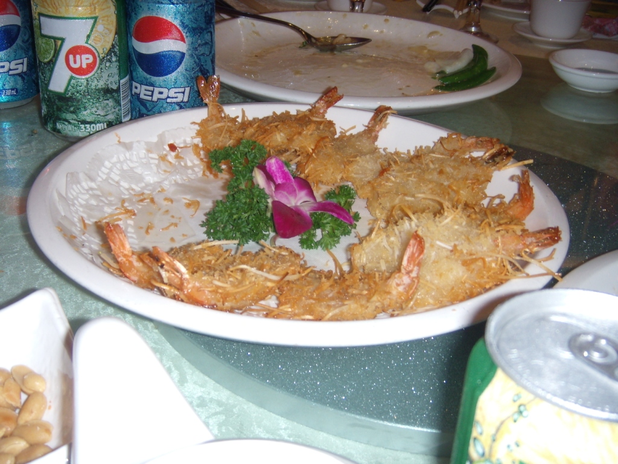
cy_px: 232
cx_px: 309
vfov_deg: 30.3
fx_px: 857
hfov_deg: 39.7
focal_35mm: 48
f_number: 3.7
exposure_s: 1/60.2
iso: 64
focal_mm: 8
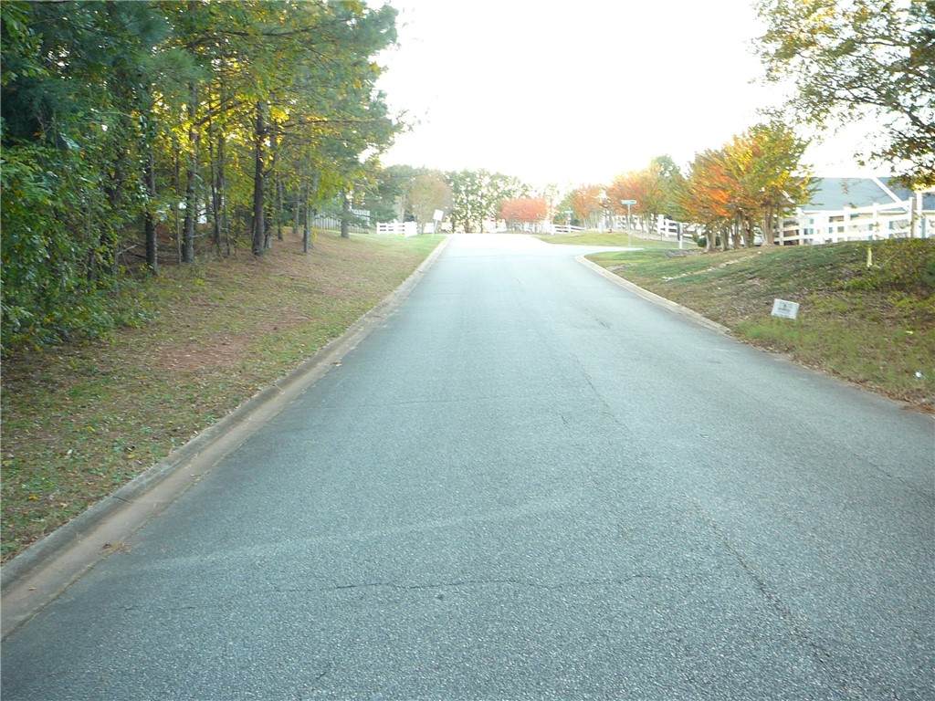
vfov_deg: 40.7
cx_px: 468
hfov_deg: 52.6
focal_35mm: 35
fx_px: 945
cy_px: 350
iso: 80
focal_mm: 5.2
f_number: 2.8
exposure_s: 1/25
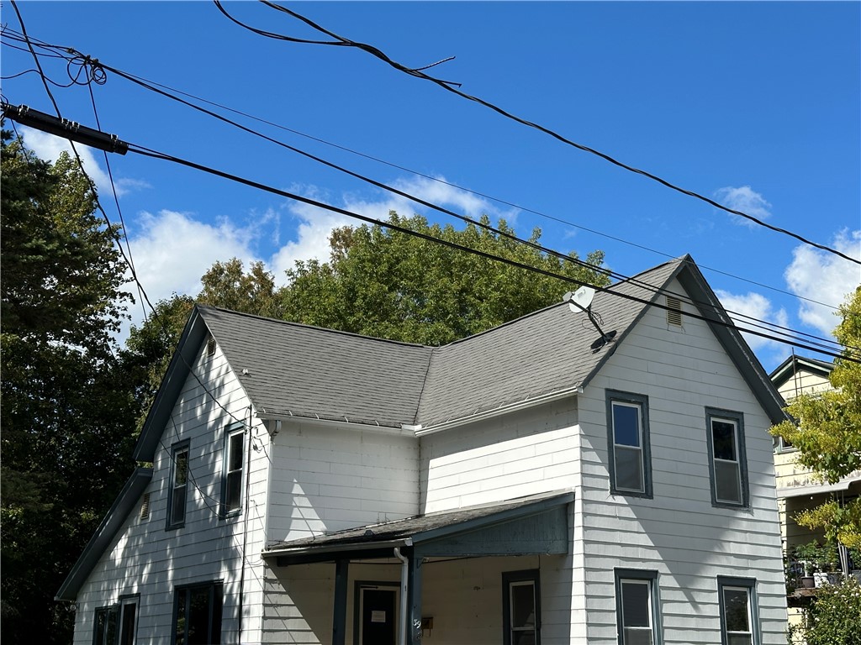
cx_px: 430
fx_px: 1194
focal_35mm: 48
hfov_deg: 39.7
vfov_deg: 30.3
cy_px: 322
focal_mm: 6.86
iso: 64
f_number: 1.78
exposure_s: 1/4184
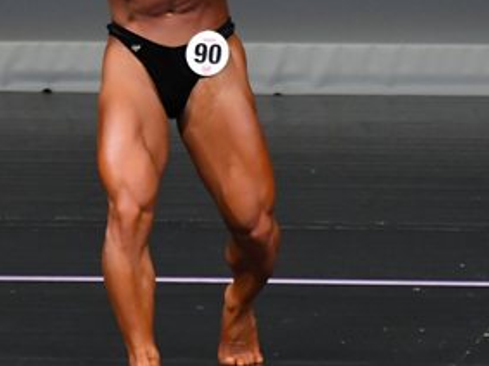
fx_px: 13923
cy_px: -12
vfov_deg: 1.5
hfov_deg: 2.0
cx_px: 168
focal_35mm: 986
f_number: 5.6
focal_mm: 250
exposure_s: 1/400
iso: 4000
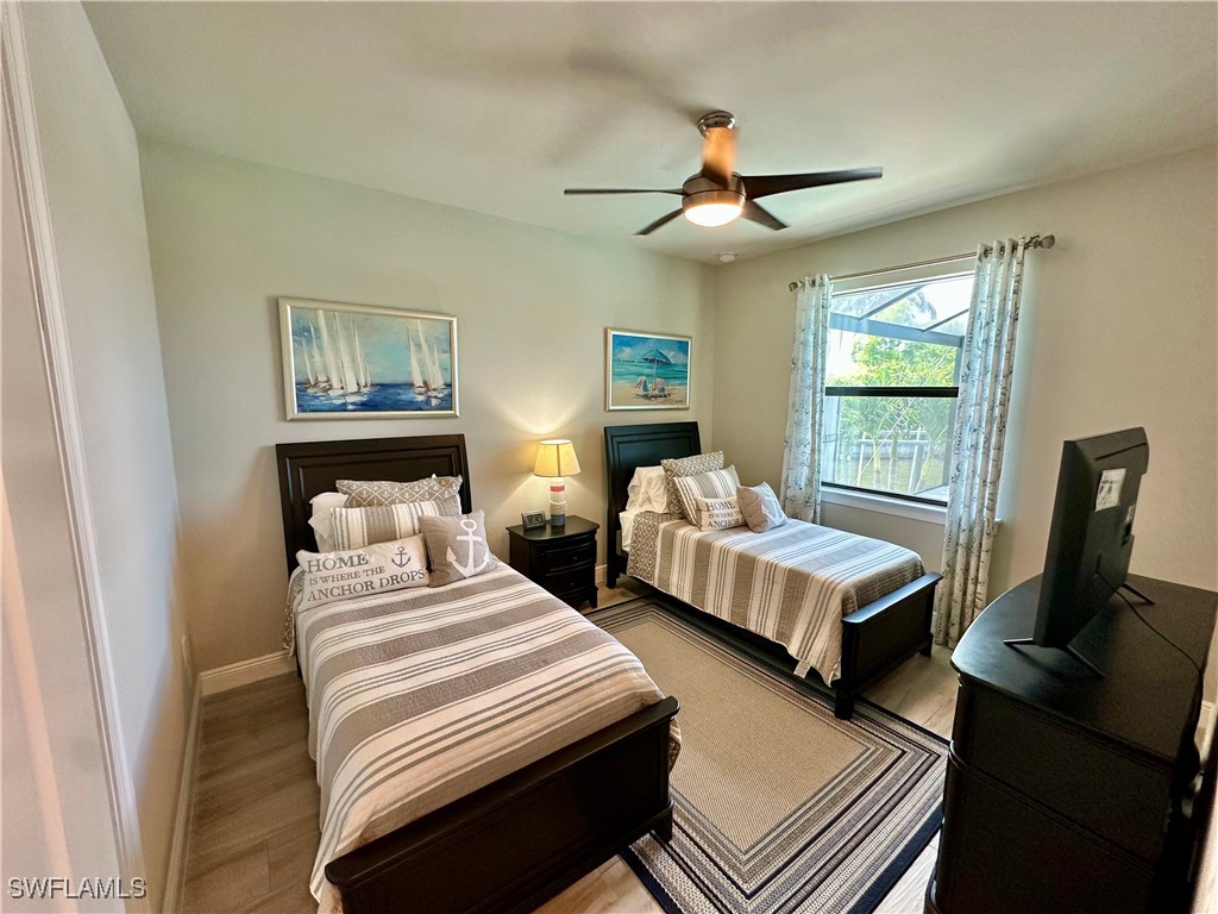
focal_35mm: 14
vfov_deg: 85.7
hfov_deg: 102.1
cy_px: 457
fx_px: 493
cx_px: 609
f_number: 2.2
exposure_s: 1/60
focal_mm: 2.22
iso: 160
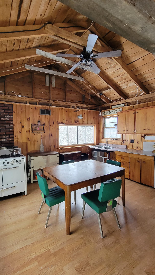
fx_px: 110
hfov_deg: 69.8
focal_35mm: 15
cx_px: 62
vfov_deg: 103.0
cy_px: 140
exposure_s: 1/50
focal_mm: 2.2
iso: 200
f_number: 2.2
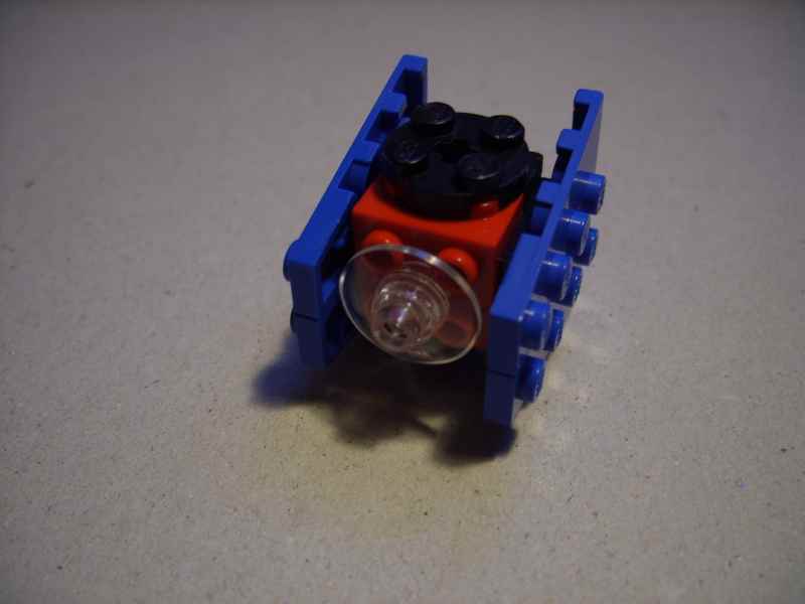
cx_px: 402
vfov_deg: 37.7
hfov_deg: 49.0
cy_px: 302
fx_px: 884
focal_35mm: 38
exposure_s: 1/14
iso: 100
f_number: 2.8
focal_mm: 7.8
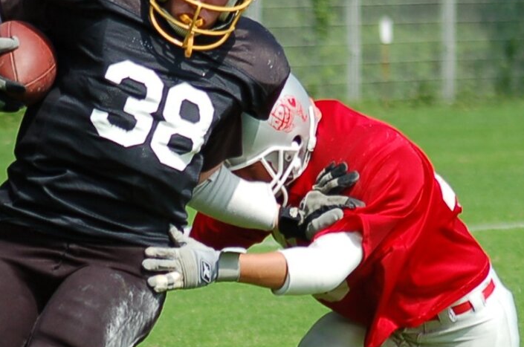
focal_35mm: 632
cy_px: 253
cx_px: 282
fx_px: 9174
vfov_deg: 2.2
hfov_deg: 3.3
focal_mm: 135
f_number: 5
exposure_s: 1/1250
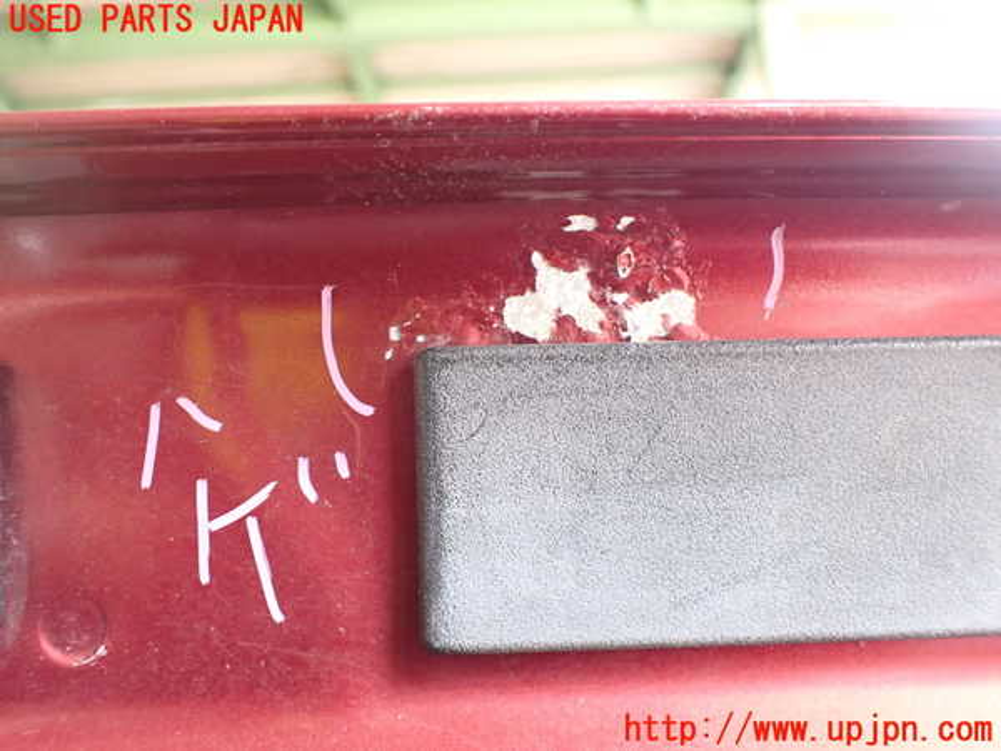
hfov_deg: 60.0
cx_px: 500
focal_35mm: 30
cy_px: 376
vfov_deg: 46.8
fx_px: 868
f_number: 2.3
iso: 800
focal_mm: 5.4
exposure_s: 1/40
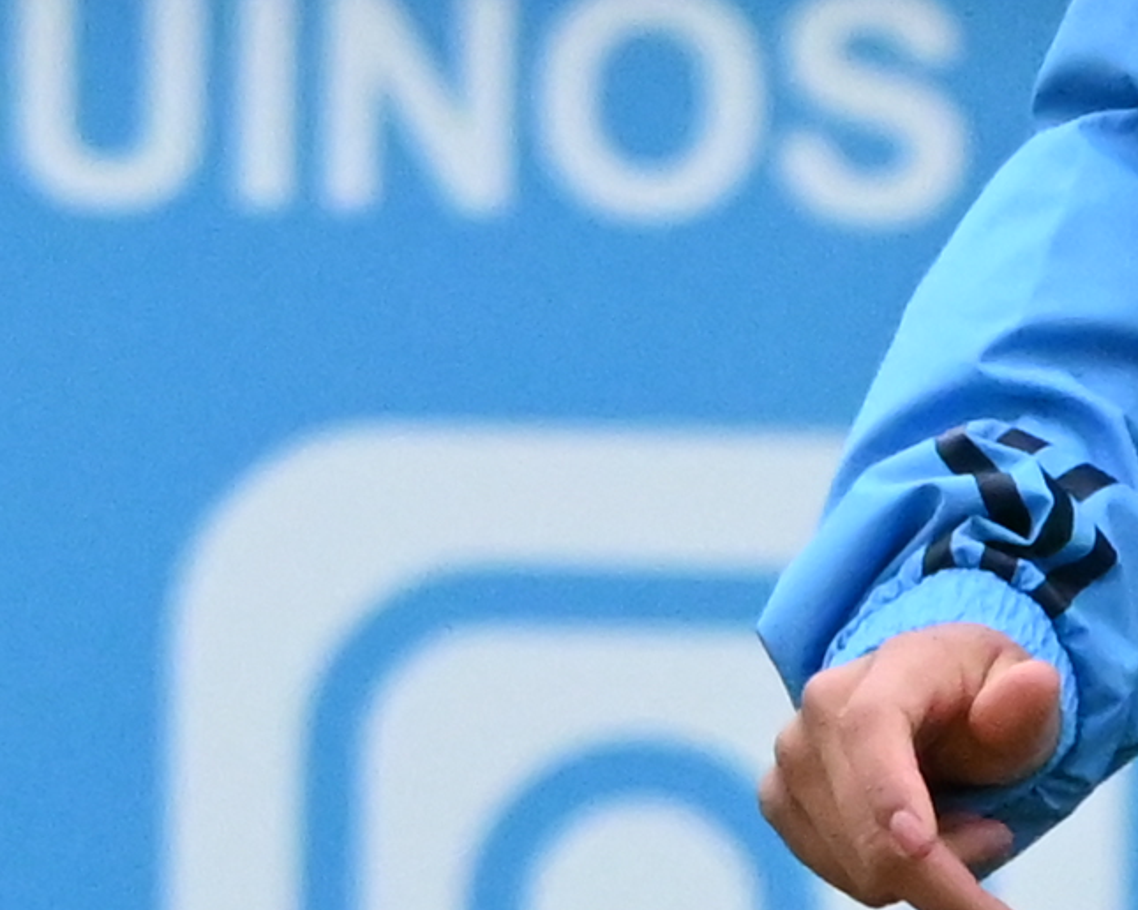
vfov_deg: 0.7
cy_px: 1007
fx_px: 73726
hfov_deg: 0.9
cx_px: 1969
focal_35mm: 2189
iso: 4000
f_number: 5.6
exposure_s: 1/1000
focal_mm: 180
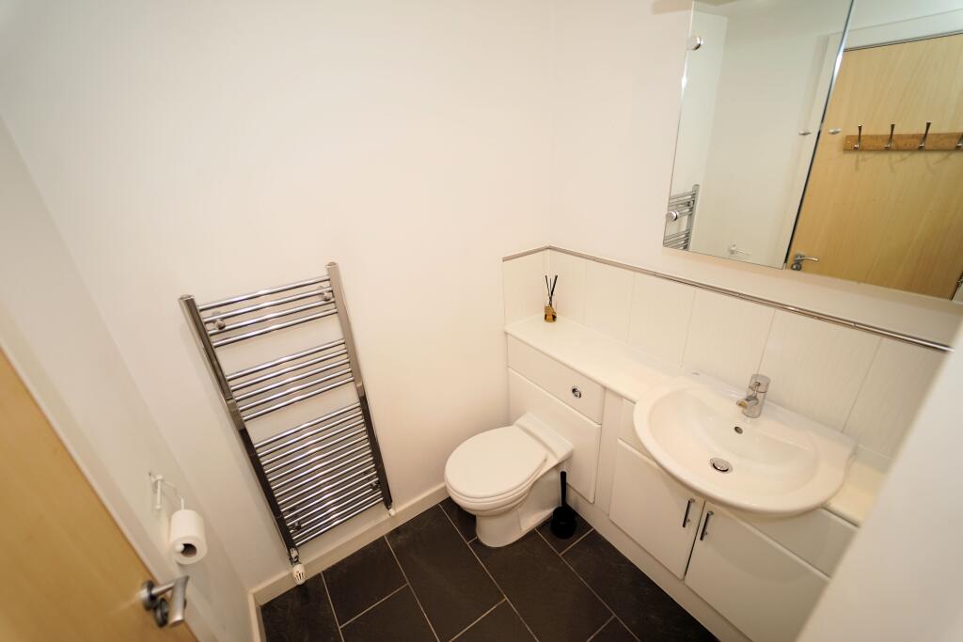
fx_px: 375
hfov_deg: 104.2
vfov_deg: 81.2
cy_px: 321
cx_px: 482
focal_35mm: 14
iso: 100
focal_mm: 14
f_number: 2.8
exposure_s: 1/60
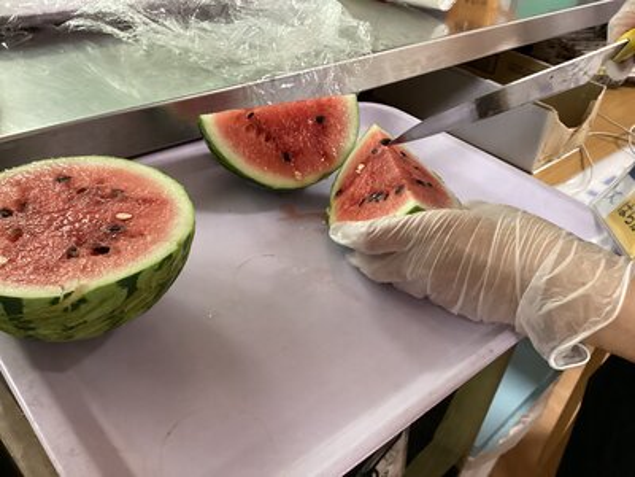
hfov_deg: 58.4
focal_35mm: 31
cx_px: 318
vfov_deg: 45.4
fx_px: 569
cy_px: 238
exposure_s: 1/60
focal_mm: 3.3
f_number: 2.4
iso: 320
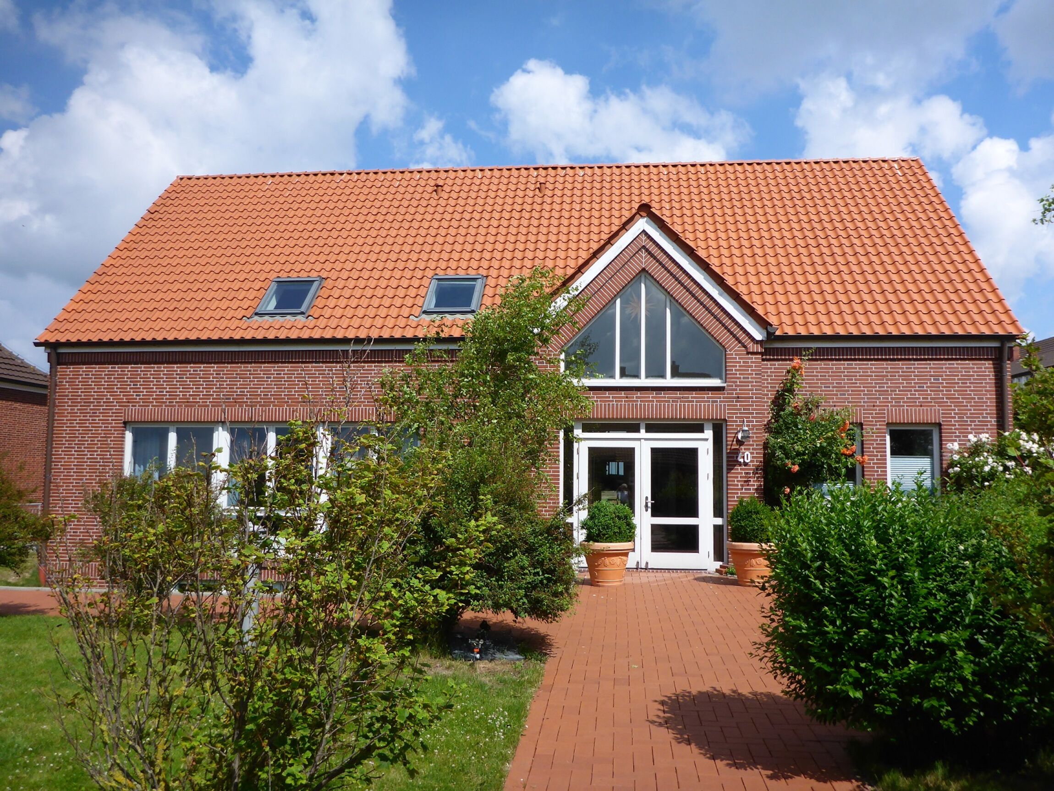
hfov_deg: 63.4
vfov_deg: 49.7
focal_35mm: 28
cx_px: 527
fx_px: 853
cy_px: 396
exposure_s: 1/1300
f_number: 3.3
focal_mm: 4.9
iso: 100
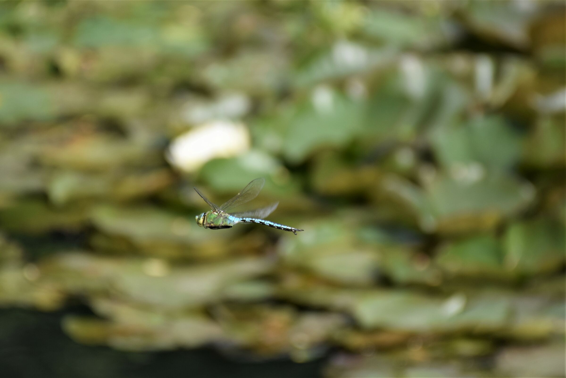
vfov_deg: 6.5
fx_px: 3301
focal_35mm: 210
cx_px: 283
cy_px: 189
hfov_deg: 9.8
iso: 220
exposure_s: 1/500
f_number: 5.6
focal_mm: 140
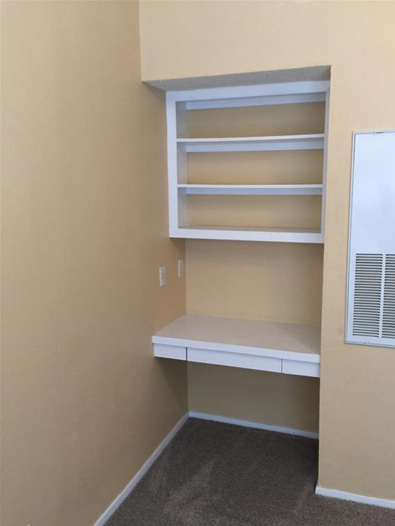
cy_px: 272
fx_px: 456
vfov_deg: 59.9
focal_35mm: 30
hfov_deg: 46.8
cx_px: 204
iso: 64
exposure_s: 1/15
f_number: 2.2
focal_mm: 4.15
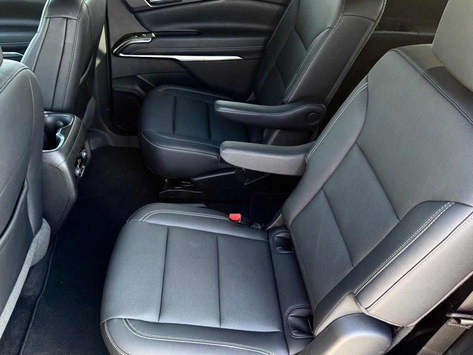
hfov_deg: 71.6
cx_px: 236
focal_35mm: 24
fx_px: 328
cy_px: 178
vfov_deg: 56.8
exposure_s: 1/121
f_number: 1.78
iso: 200
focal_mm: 6.76
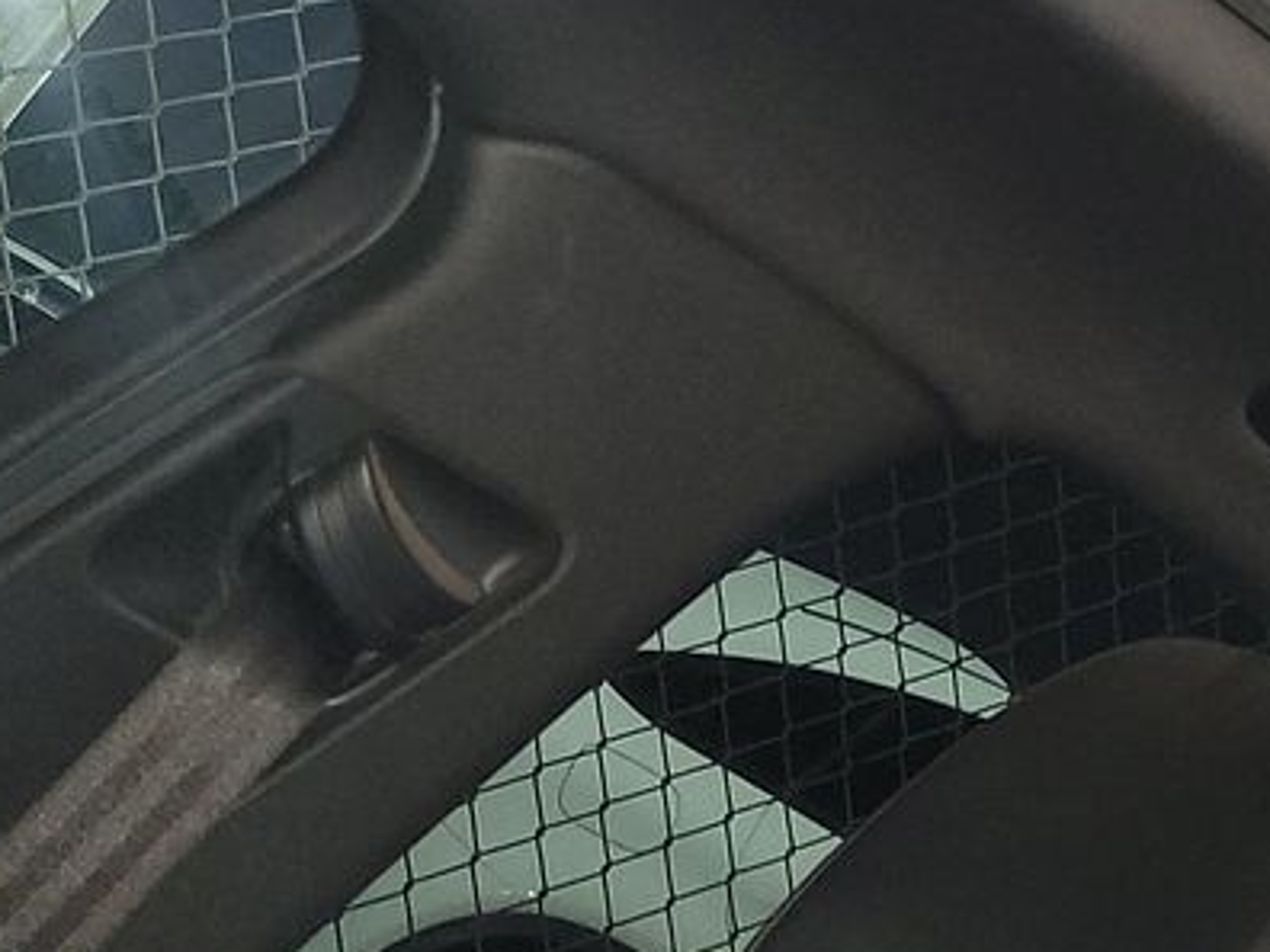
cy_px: -160
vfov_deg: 14.8
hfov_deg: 17.5
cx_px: 2062
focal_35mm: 97
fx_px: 3559
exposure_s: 1/16
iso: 360
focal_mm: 6.7
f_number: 1.8
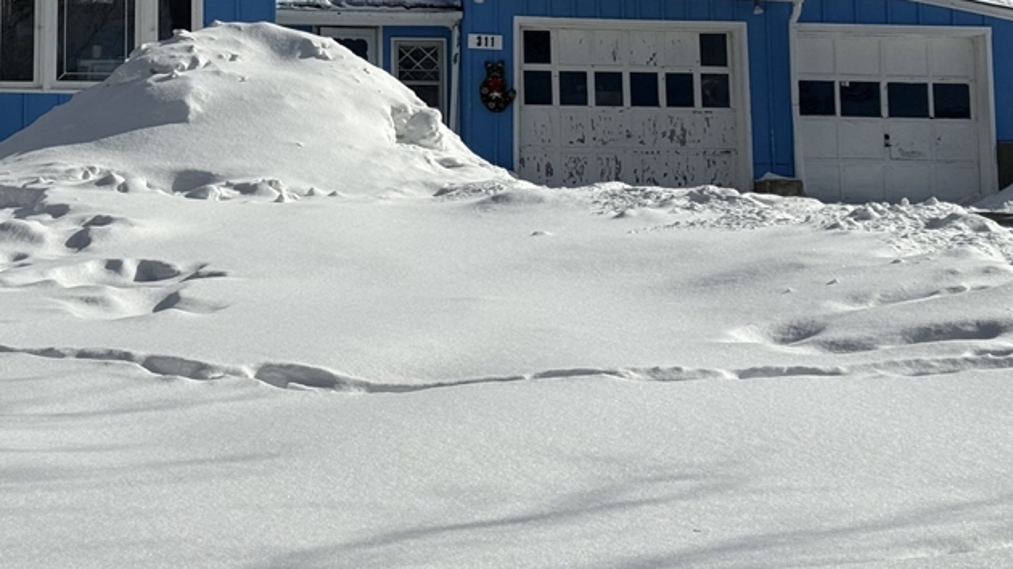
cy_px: -42
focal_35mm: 85
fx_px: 2283
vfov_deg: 13.9
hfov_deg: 24.6
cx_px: 195
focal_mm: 6.76
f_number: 1.78
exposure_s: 1/11364
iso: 50
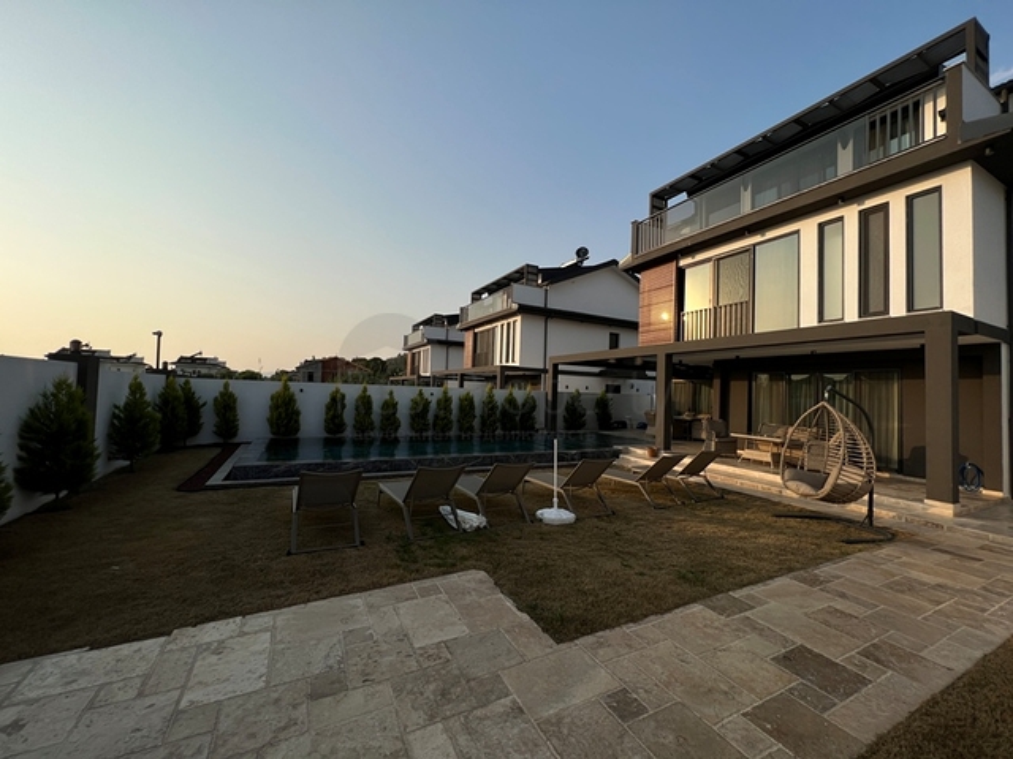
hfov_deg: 106.2
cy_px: 380
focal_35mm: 13
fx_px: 380
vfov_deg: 89.9
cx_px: 506
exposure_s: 1/1754
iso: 32
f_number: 1.8
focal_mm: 1.57
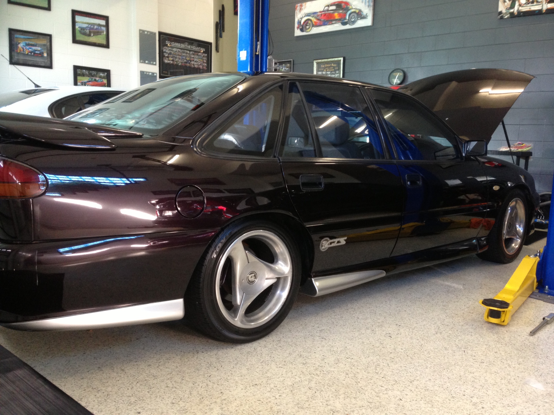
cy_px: 208
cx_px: 277
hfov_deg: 55.4
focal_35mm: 33
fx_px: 528
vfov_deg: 42.9
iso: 200
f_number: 2.4
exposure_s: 1/20
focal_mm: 4.13
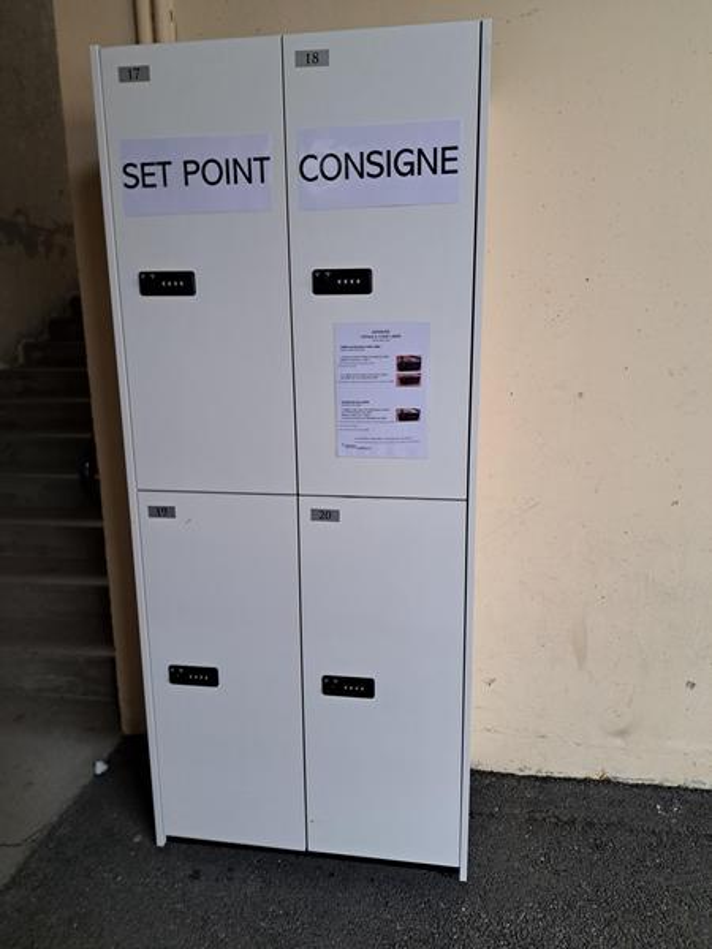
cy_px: 474
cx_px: 356
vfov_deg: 71.6
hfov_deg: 56.8
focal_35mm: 24
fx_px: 658
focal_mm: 5.23
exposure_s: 1/50
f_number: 1.8
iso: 125
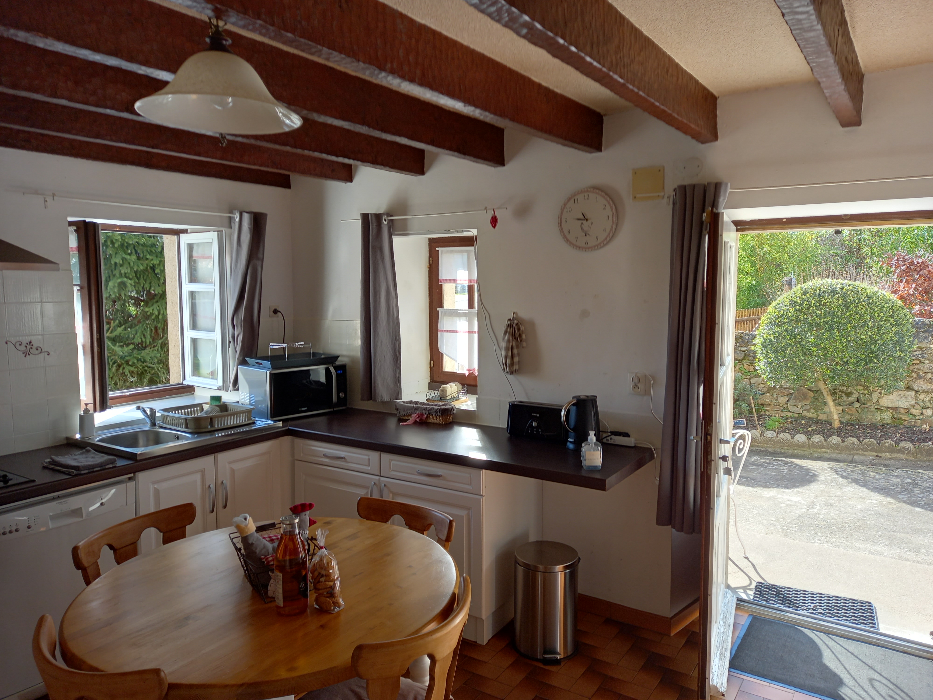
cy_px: 350
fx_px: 674
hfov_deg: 69.4
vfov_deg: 54.9
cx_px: 466
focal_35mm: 25
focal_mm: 4.6
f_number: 2
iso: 50
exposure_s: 1/100
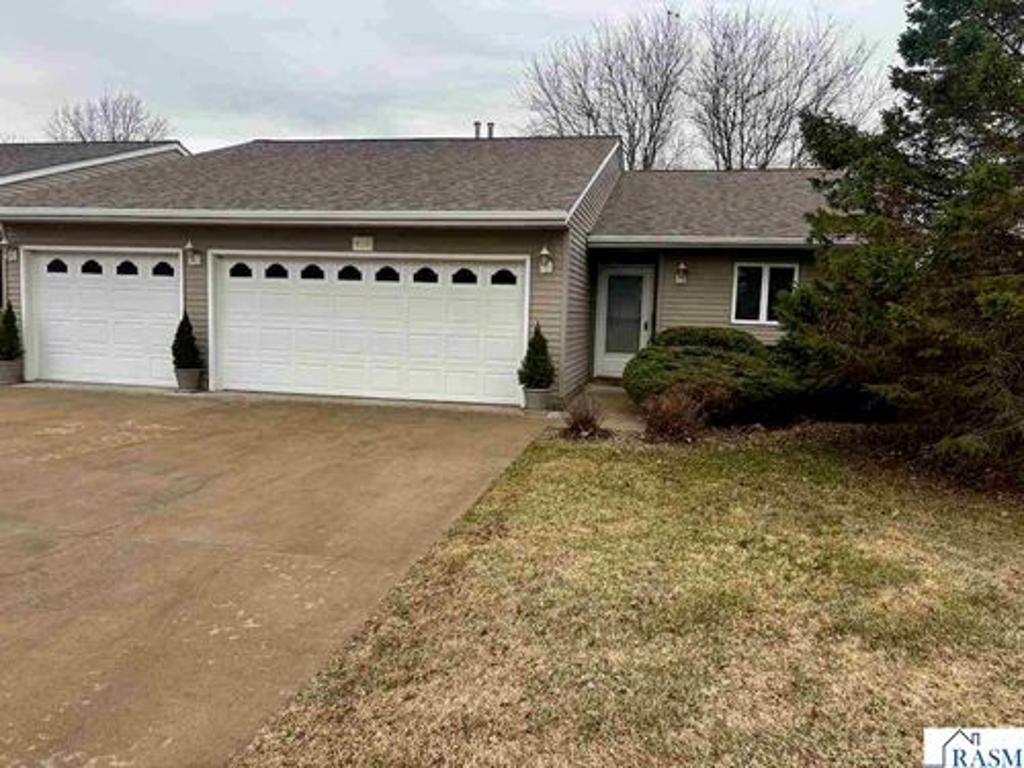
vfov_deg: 53.1
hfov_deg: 67.3
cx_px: 512
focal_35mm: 26
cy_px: 384
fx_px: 769
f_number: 1.6
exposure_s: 1/662
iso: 50
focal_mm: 5.96
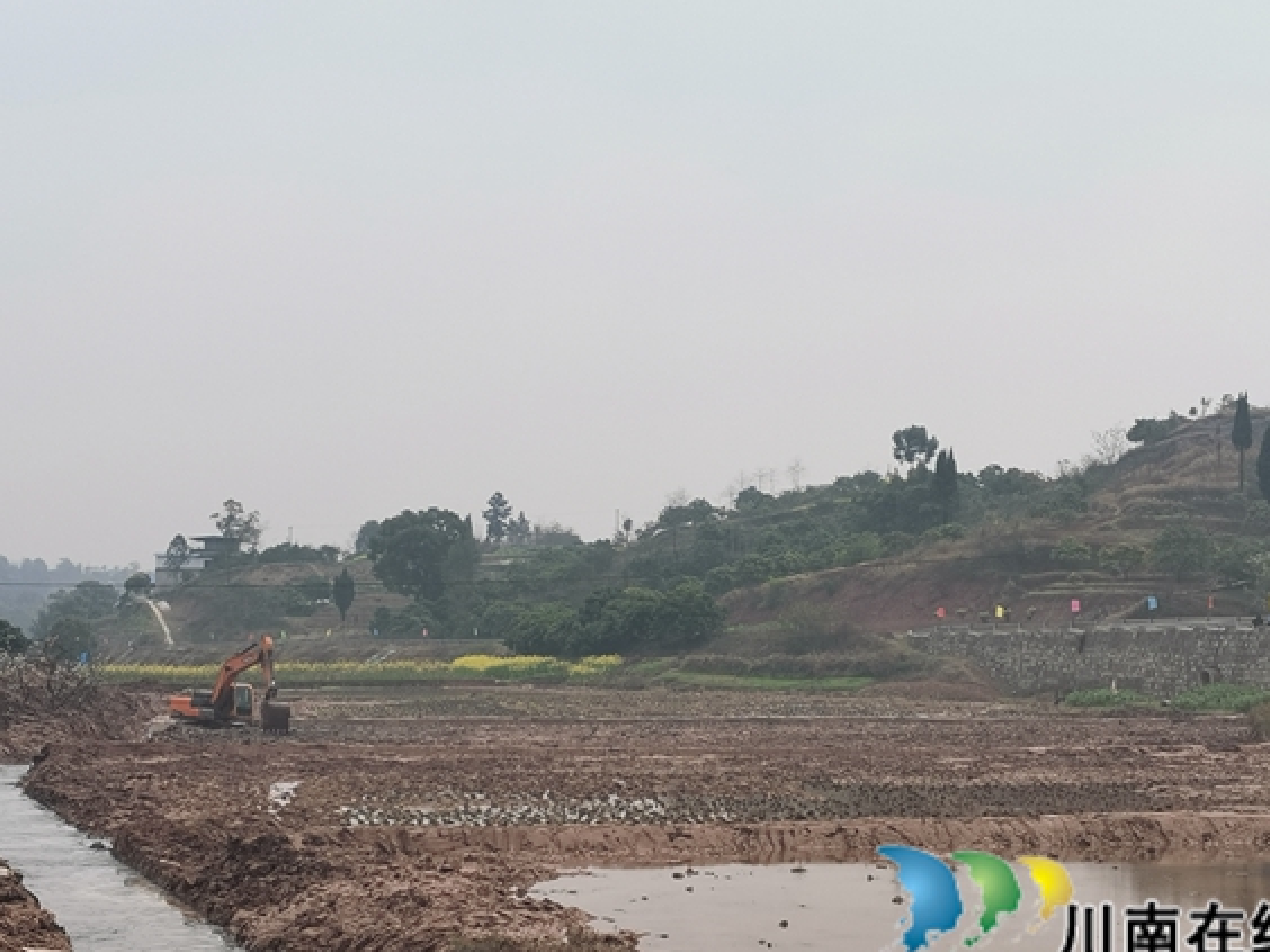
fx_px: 2165
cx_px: 640
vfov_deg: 24.8
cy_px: 518
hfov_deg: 32.7
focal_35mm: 59
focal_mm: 4.75
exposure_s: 1/973
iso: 50
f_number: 1.8
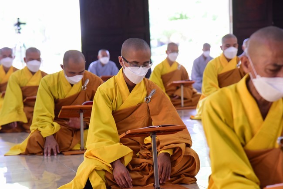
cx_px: 142
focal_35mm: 120
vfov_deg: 11.4
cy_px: 94
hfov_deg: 17.1
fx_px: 944
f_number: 5.6
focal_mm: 120
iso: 4000
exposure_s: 1/160
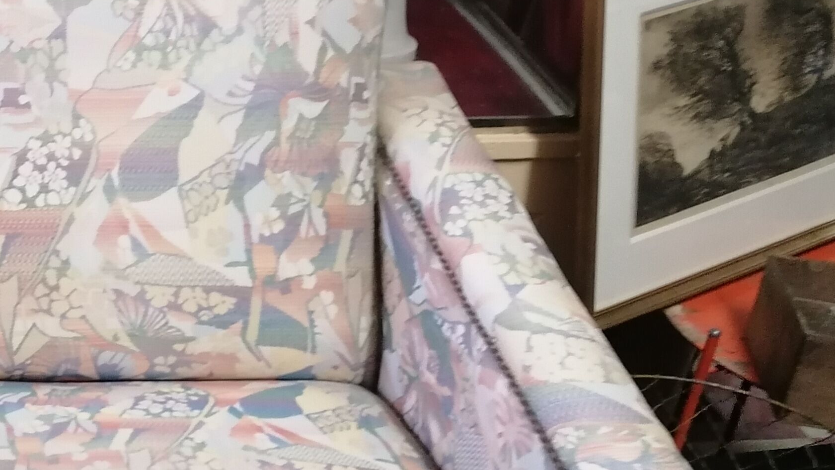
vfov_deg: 17.2
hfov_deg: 27.5
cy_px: 278
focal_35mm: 70
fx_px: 1550
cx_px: -95
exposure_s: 1/20
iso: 640
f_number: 1.8
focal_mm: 4.75
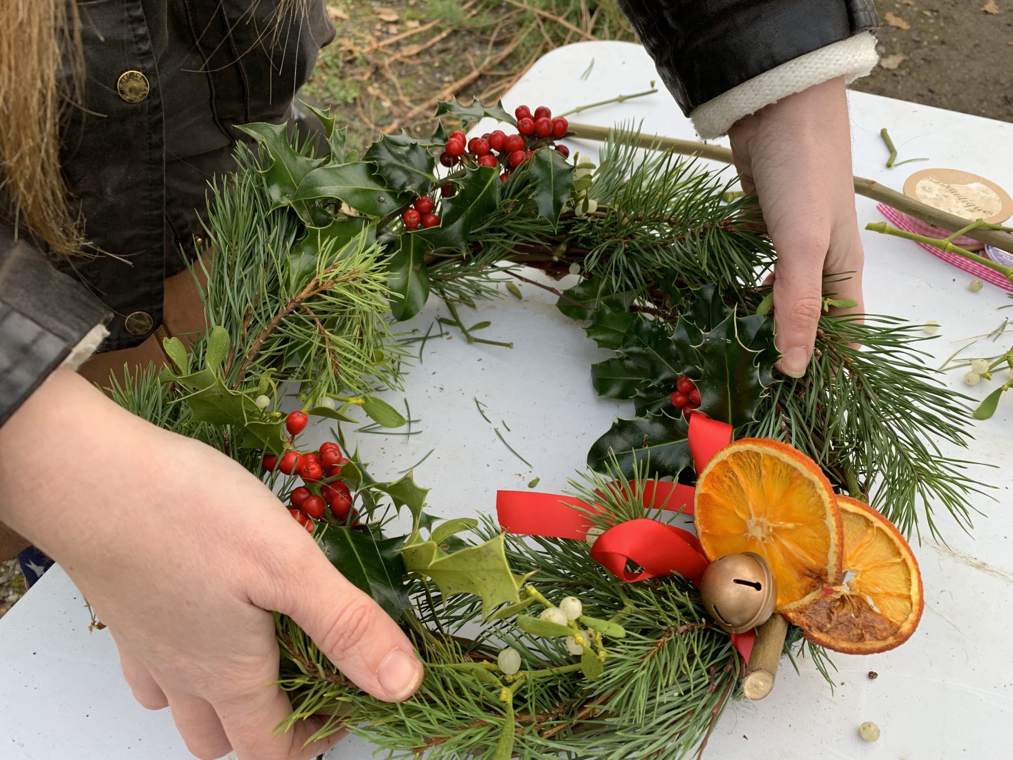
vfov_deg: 53.1
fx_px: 761
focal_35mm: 26
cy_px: 380
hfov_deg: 67.3
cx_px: 506
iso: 25
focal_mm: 4.25
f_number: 1.8
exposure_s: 1/156
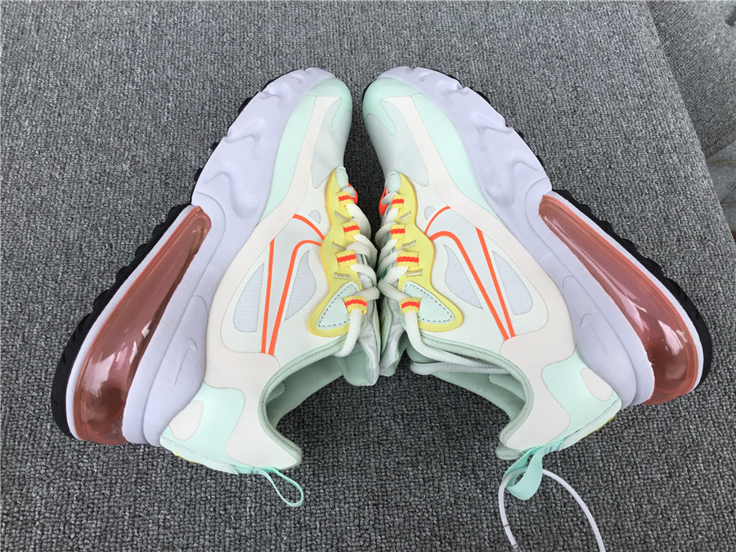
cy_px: 276
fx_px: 659
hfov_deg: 58.4
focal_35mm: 31
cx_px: 368
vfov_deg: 45.4
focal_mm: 3.3
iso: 25
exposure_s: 1/440
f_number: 2.4
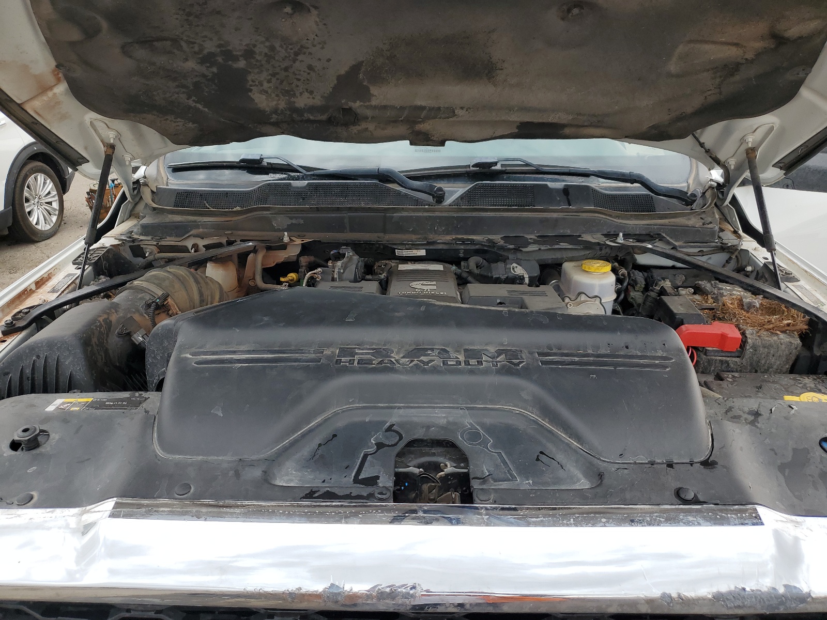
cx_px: 414
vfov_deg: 53.1
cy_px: 310
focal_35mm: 26
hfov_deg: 67.3
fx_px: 621
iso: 50
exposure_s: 1/500
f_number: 1.5
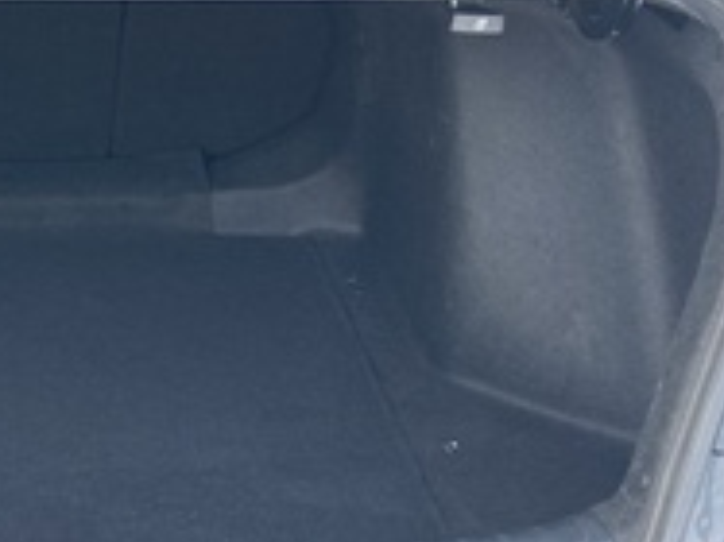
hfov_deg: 29.0
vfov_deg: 23.2
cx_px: 15
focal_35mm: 63
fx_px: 1317
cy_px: 192
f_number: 1.8
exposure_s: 1/60
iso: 80
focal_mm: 3.99
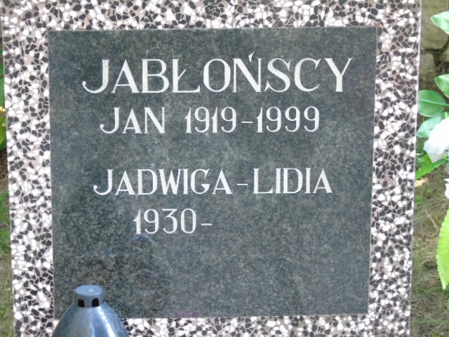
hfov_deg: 15.9
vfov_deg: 12.0
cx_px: 224
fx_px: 1608
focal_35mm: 124
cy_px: 168
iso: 640
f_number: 4.6
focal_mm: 22
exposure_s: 1/60
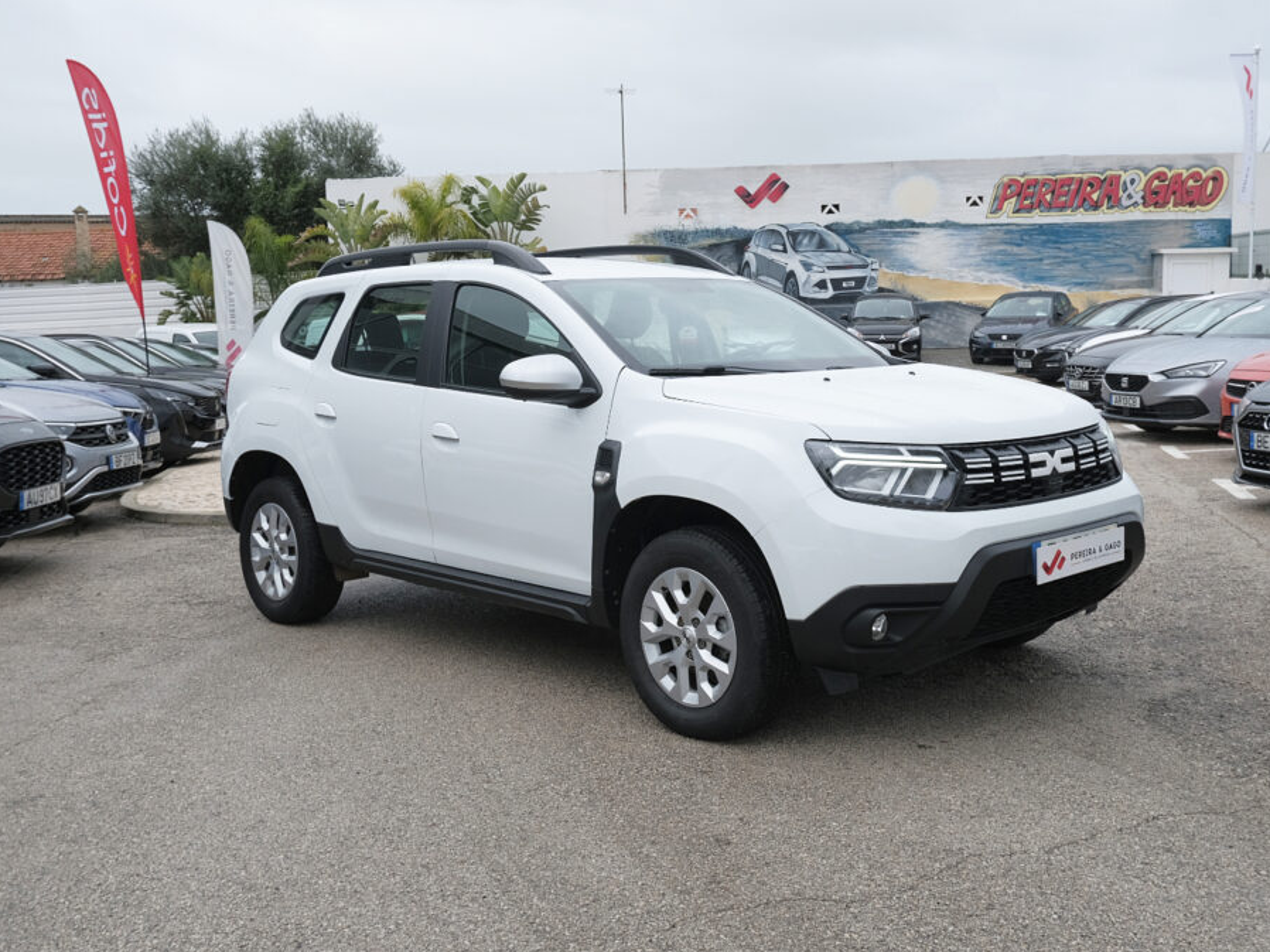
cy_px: 480
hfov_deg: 53.9
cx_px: 699
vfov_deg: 41.8
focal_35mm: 34
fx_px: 1247
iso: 160
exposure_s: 1/100
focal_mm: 20.9
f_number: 9
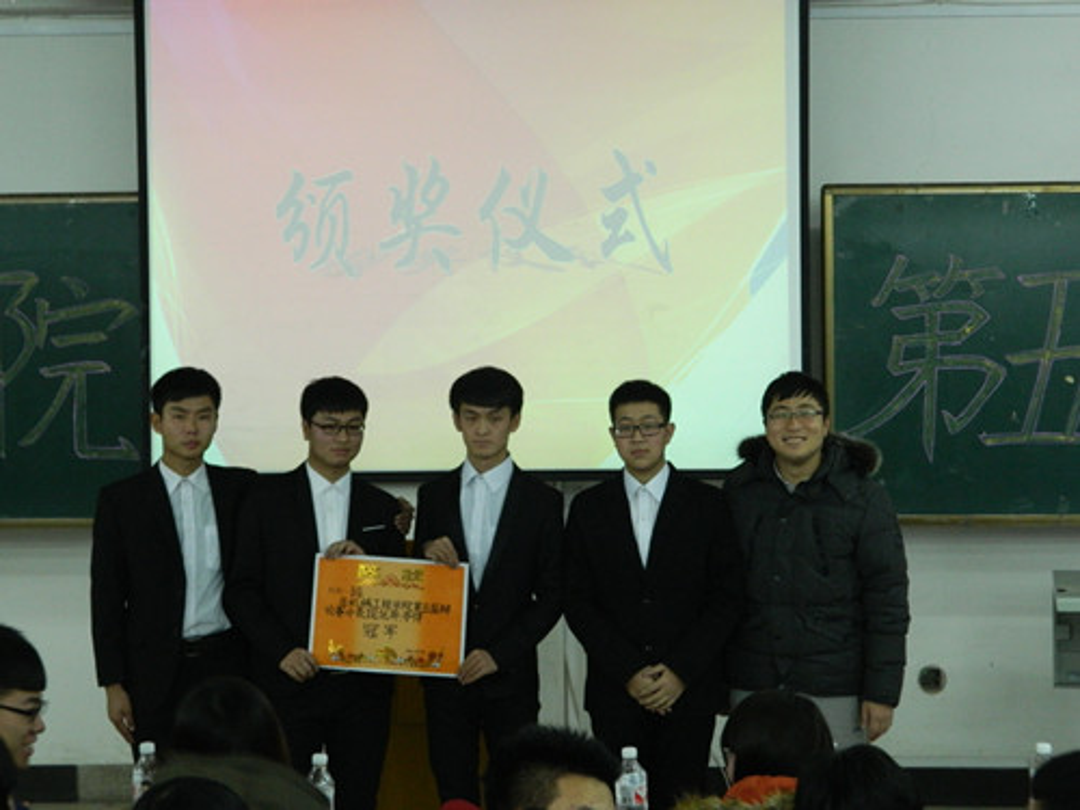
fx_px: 2621
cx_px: 540
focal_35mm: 84
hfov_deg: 23.3
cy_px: 405
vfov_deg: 17.6
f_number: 4.2
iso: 400
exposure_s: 1/13
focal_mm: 15.1
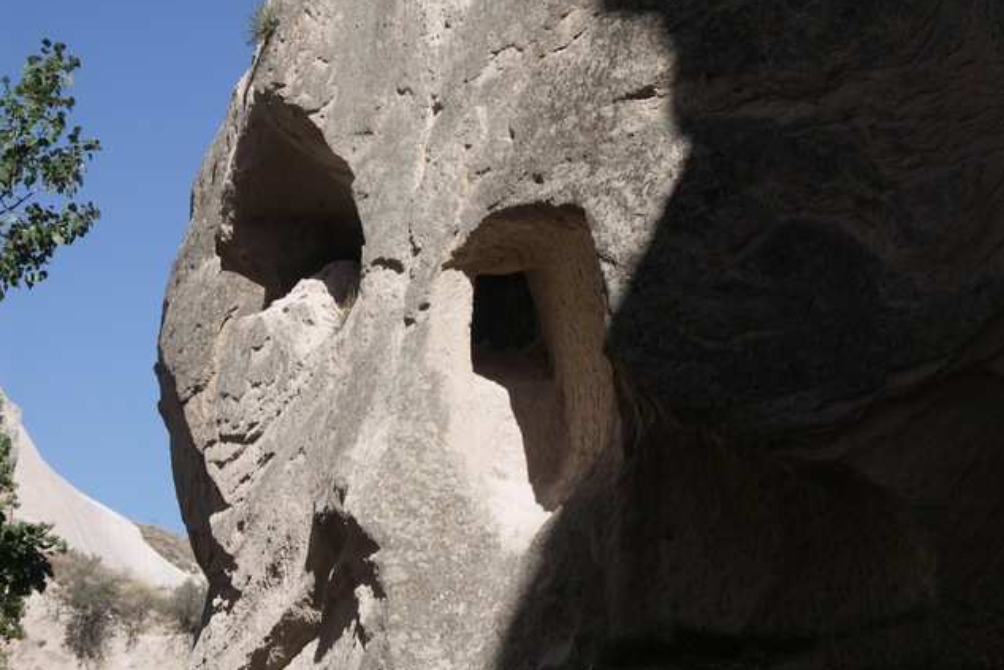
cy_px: 347
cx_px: 505
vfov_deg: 10.9
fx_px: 3515
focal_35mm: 126
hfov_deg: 16.3
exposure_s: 1/320
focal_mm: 31
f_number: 5.6
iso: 50
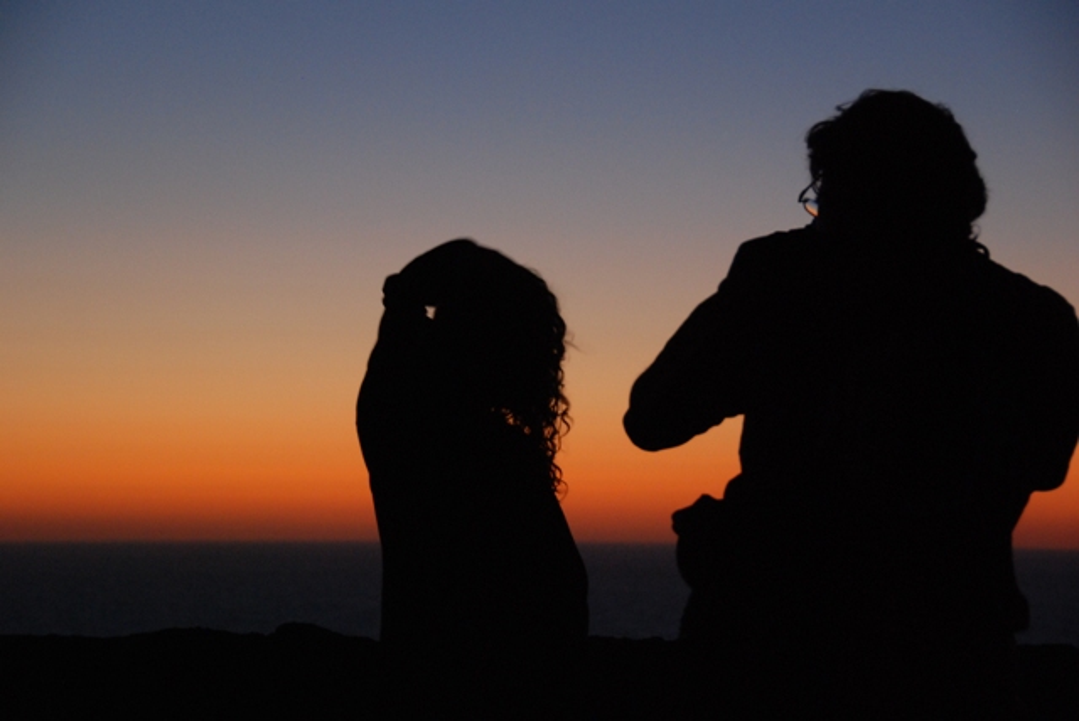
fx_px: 3150
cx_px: 540
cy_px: 360
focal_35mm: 105
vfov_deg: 13.1
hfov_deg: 19.4
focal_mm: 70
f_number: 5
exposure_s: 1/25
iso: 1000
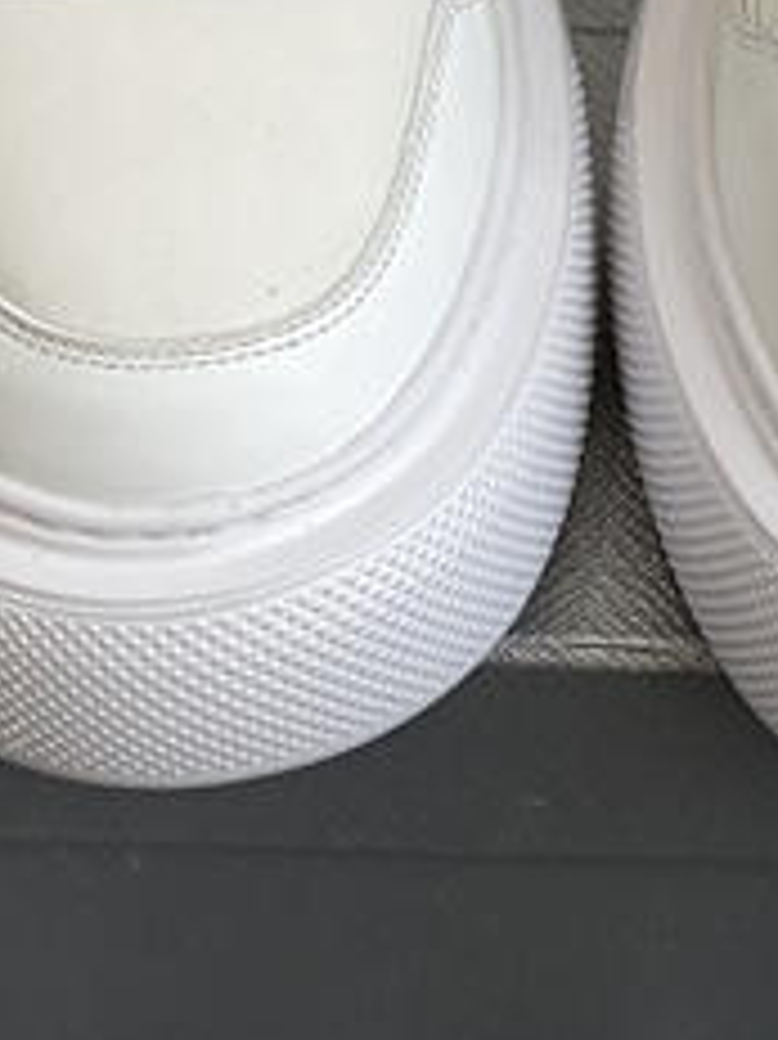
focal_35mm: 195
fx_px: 5849
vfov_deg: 9.9
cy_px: -450
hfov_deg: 7.6
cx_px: 594
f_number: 2
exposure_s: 1/193
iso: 20
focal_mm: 6
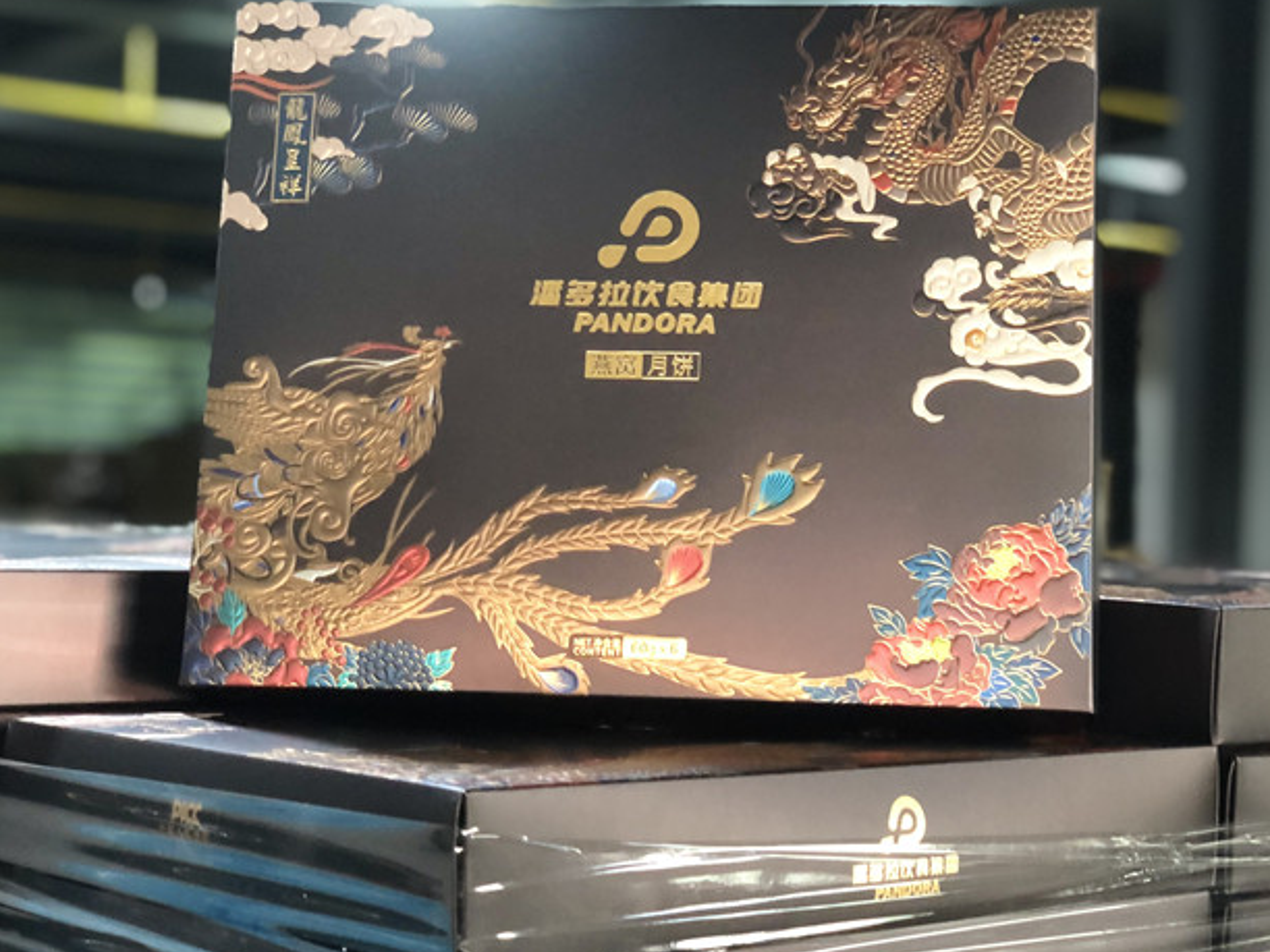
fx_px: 2495
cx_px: 679
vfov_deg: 21.6
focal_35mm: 68
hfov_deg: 28.6
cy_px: 541
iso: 160
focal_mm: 6
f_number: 2.4
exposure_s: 1/12
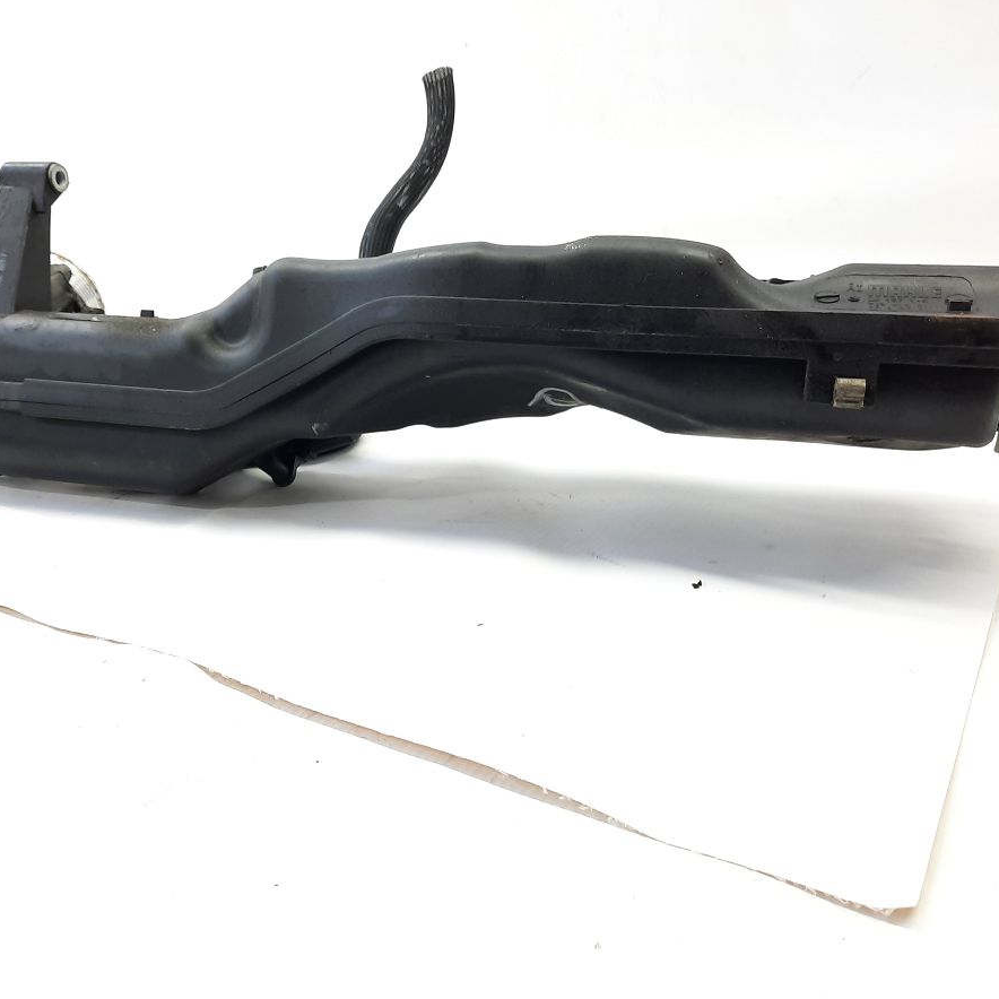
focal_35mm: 30
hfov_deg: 53.9
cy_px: 504
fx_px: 980
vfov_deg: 54.0
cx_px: 440
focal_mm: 4.6
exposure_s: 1/50
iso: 125
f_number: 2
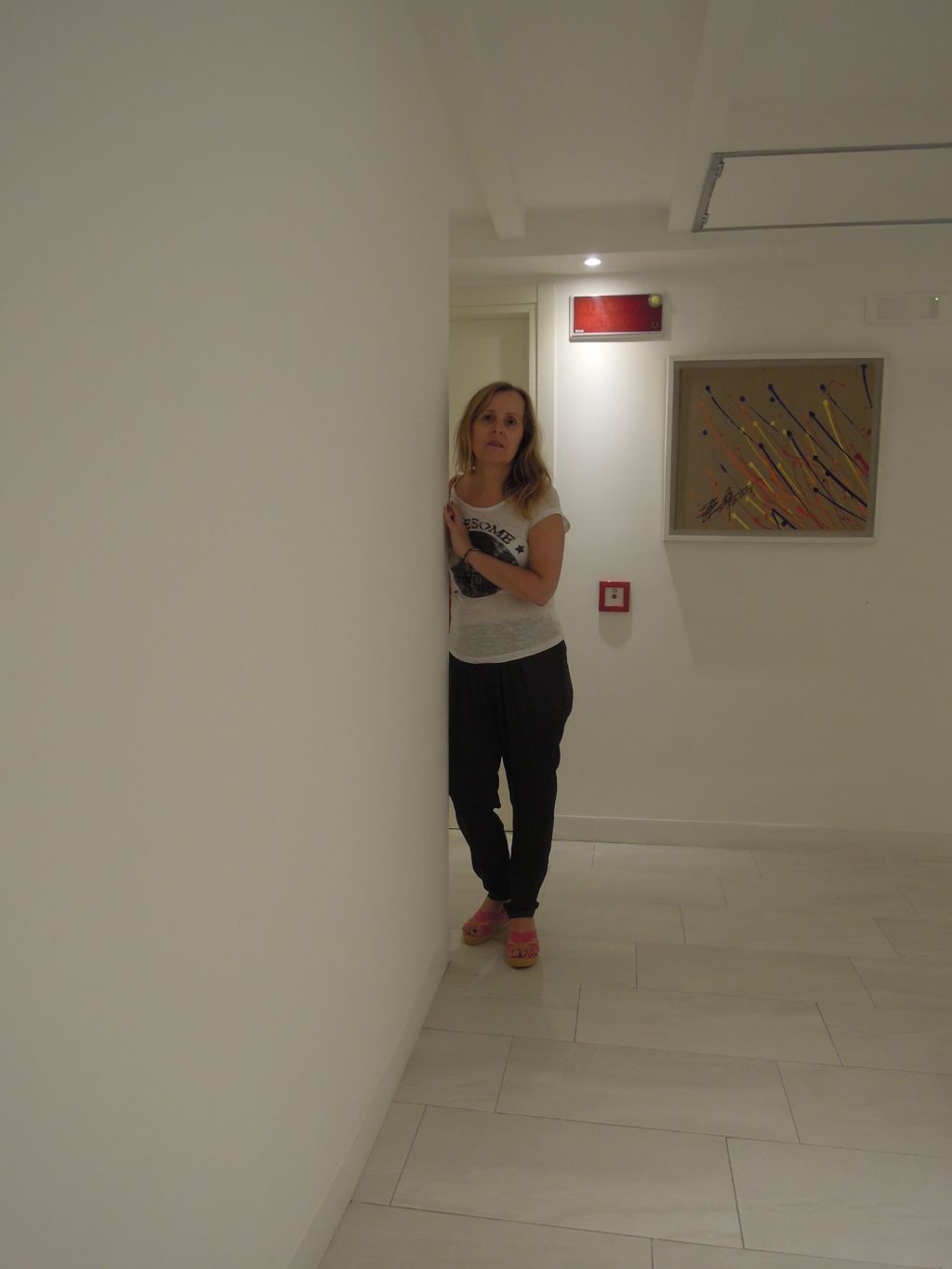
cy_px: 634
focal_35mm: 24
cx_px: 476
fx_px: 880
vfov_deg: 71.6
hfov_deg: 56.8
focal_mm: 4.3
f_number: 2.8
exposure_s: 1/40
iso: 160
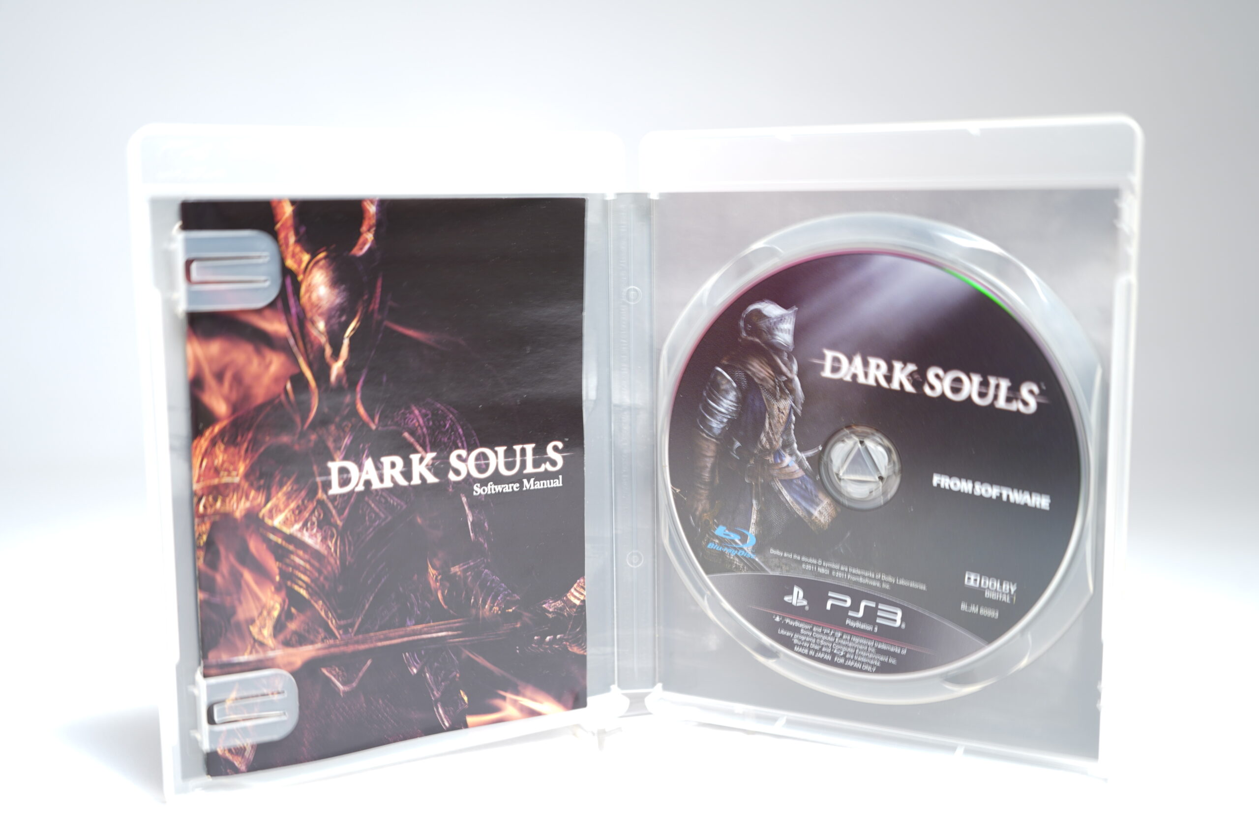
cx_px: 630
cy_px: 420
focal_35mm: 38
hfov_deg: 50.7
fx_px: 1329
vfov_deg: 35.1
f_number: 4.5
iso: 64
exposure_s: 1/2.5
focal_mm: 38
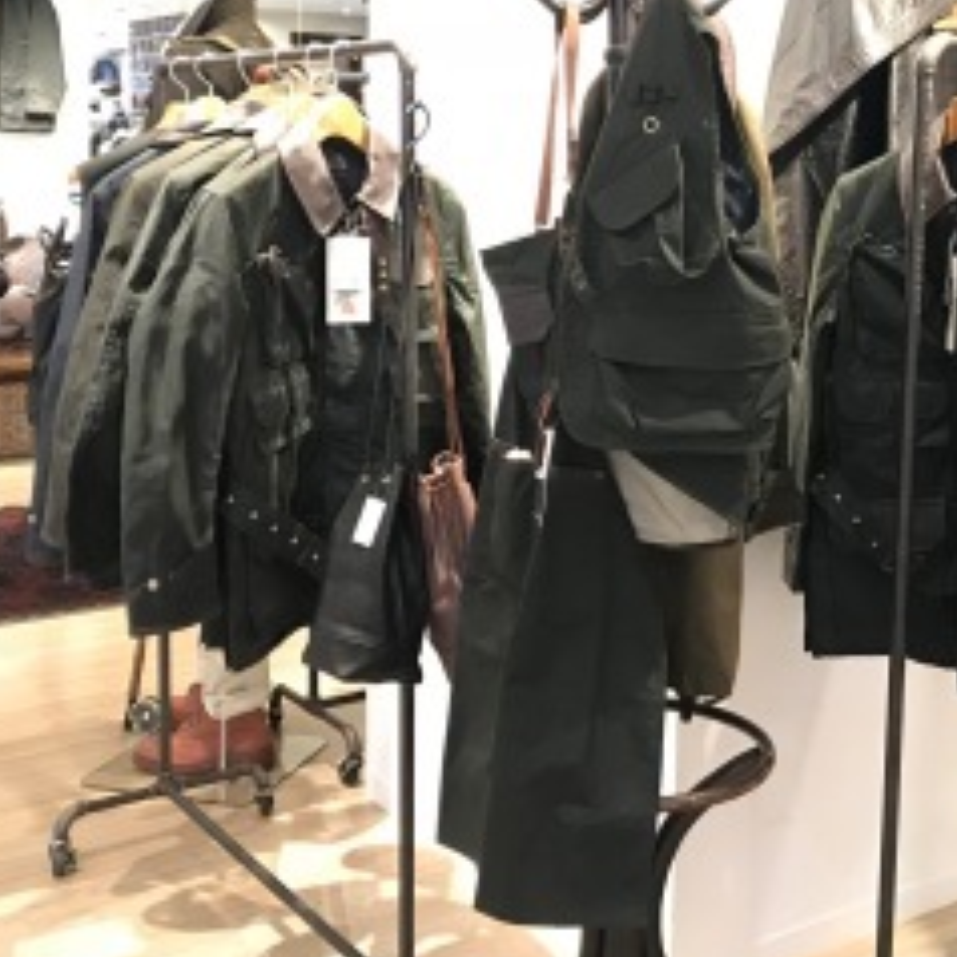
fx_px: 1626
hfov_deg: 32.5
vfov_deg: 32.3
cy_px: 267
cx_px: 655
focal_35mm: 52
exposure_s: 1/17
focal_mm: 3.99
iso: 64
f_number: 1.8
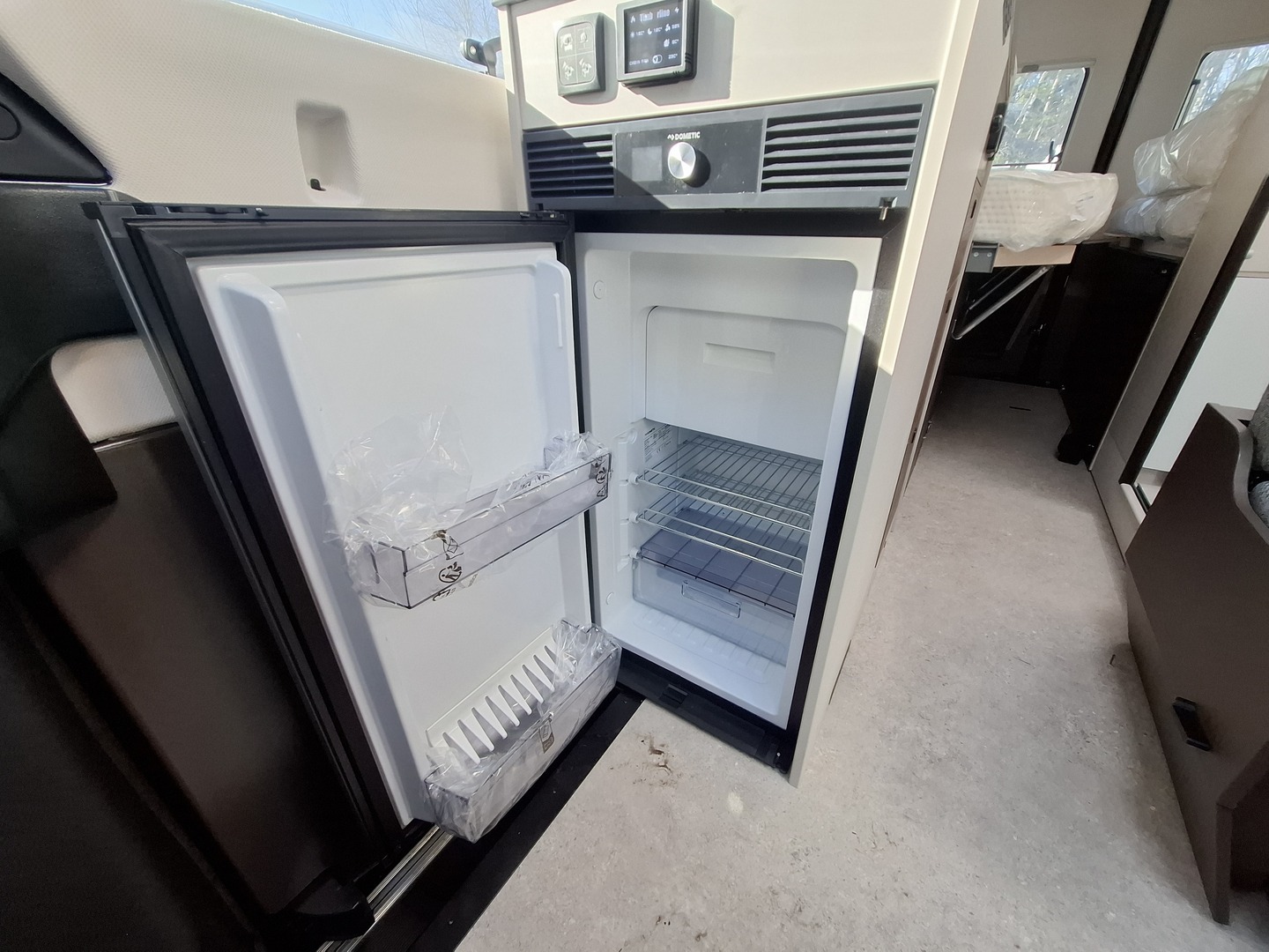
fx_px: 477
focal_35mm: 13
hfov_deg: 106.2
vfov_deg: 89.9
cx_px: 634
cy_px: 476
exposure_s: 1/33
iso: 160
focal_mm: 1.74
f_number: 2.2
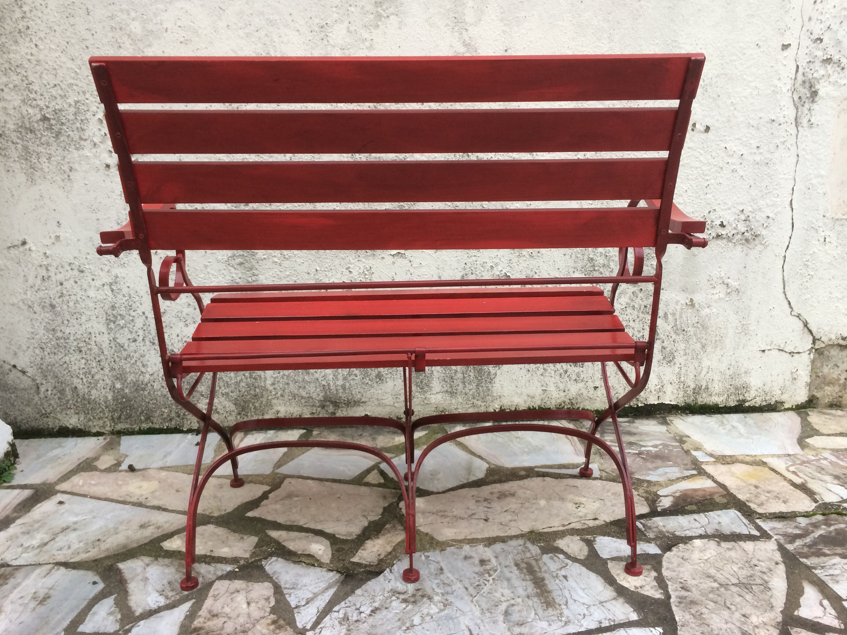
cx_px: 421
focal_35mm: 30
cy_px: 320
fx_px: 734
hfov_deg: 60.0
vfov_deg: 46.8
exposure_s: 1/33
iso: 40
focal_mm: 4.15
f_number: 2.2
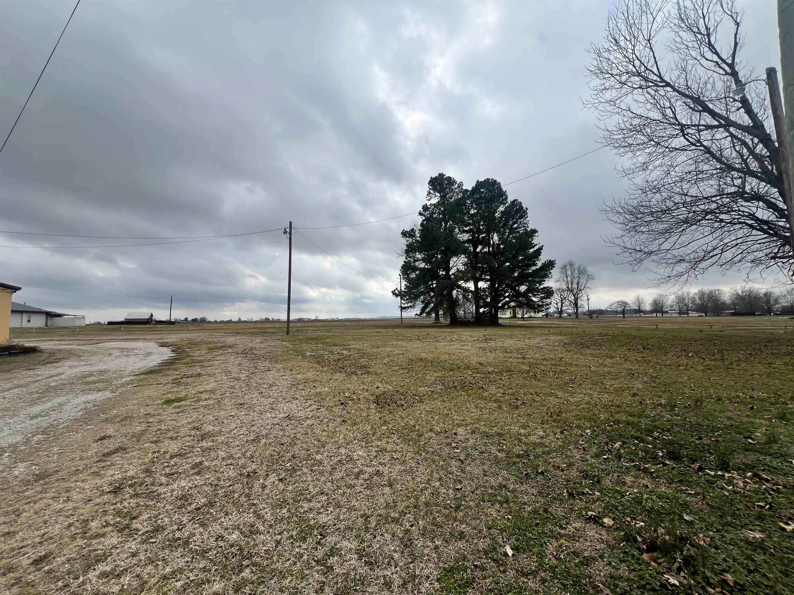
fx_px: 298
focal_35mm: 13
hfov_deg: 106.2
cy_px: 298
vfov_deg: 89.9
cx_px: 397
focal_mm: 1.57
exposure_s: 1/1727
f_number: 1.8
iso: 32
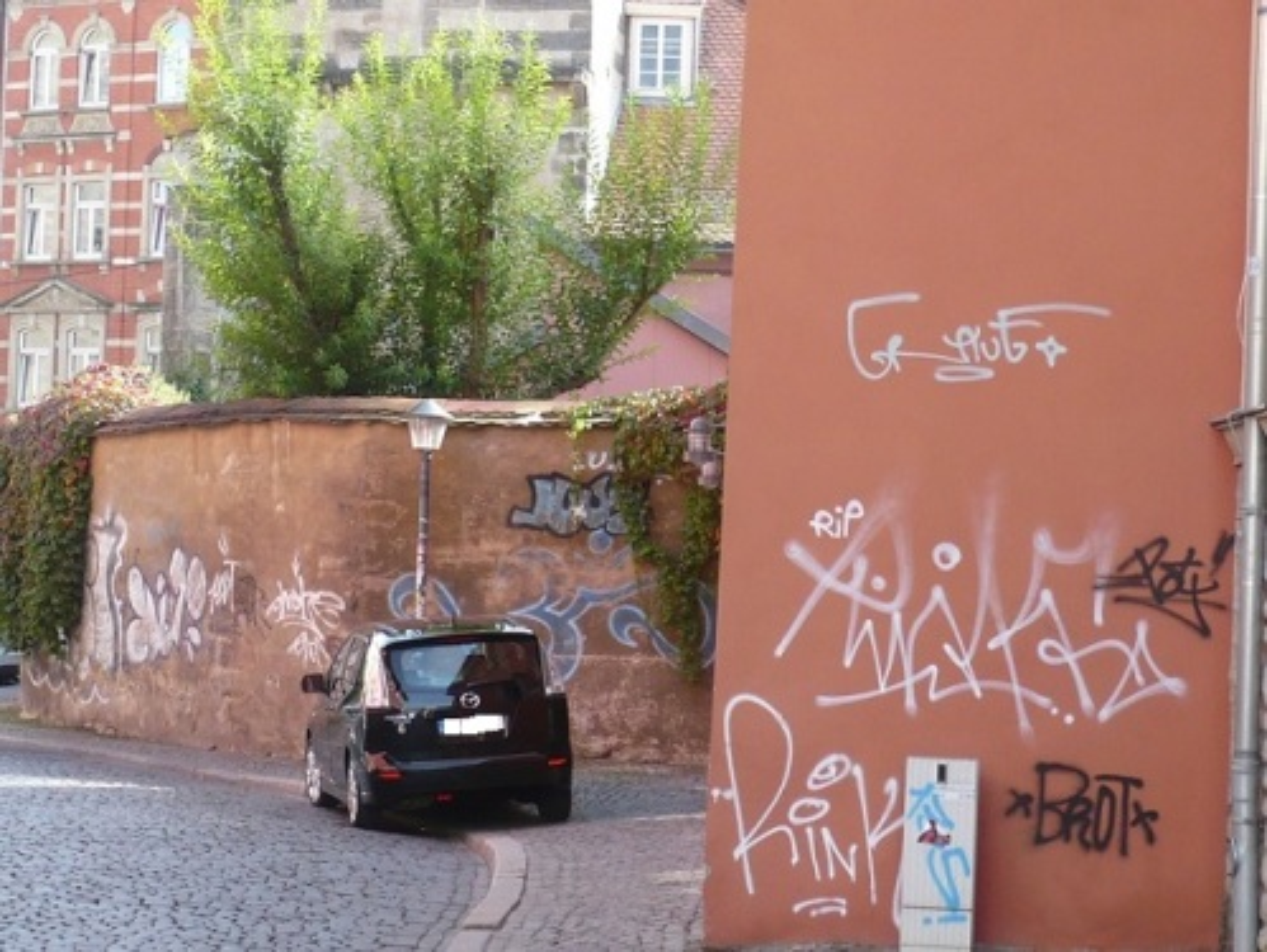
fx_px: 3516
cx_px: 634
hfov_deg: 20.4
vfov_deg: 15.4
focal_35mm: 96
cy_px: 476
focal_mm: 11.5
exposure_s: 1/125
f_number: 4
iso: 125
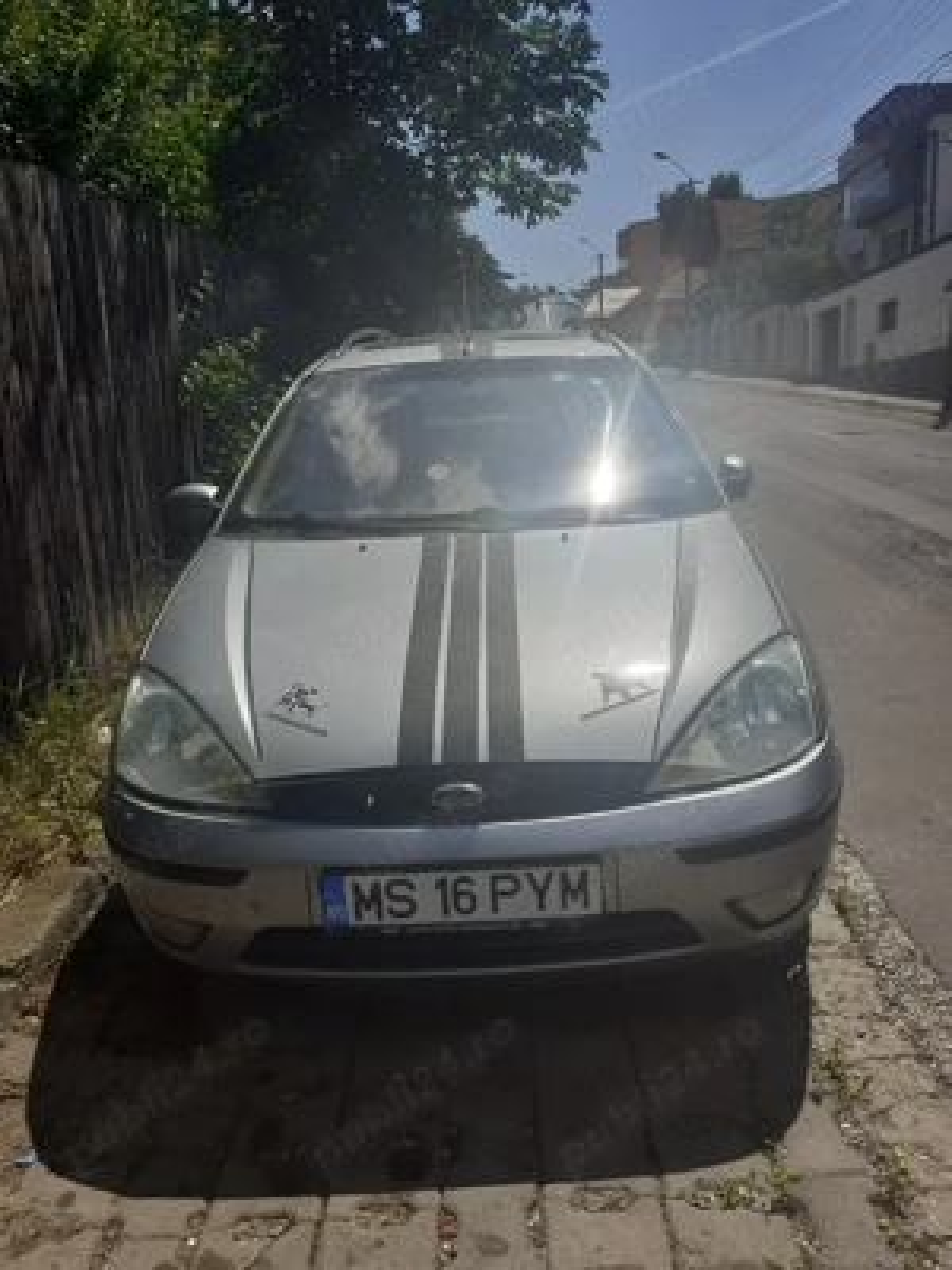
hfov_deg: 51.4
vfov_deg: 65.3
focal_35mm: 27
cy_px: 635
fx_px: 990
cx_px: 476
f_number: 1.9
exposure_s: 1/5000
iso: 40
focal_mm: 3.6
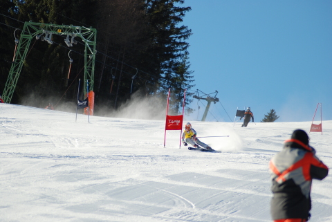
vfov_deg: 6.3
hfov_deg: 9.5
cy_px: 111
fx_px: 2008
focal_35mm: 218
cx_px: 166
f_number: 4.5
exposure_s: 1/1000
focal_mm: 145
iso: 200
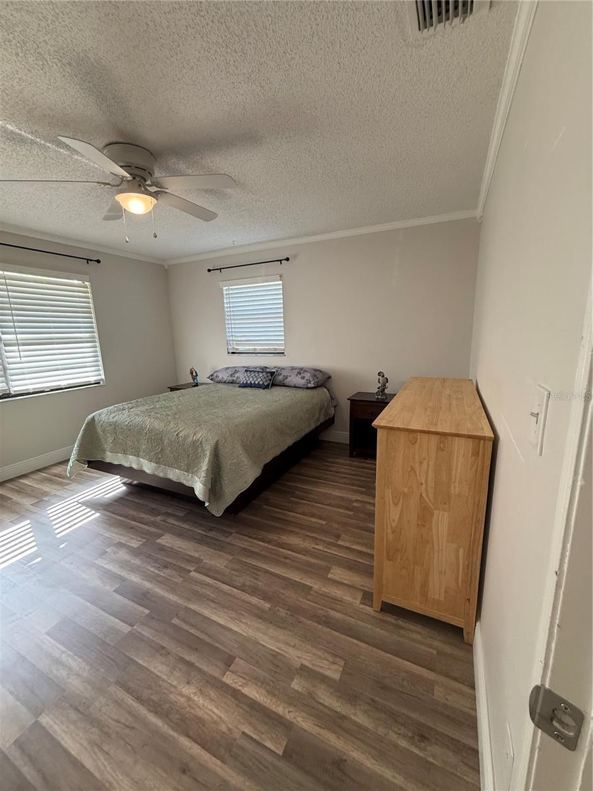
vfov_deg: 102.1
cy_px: 396
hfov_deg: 85.7
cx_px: 296
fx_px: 320
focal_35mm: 14
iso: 320
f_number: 2.2
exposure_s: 1/120
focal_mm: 2.22
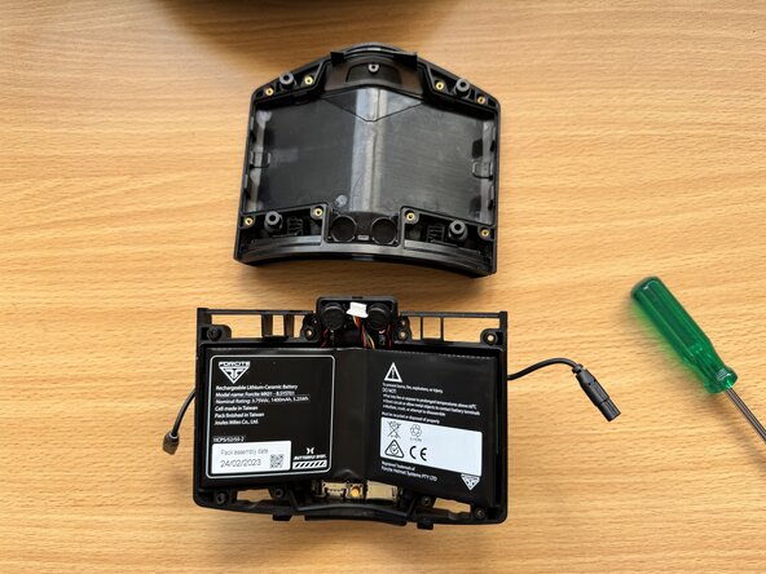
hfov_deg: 71.6
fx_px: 531
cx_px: 383
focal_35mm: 24
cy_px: 287
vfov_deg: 56.8
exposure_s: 1/121
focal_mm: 6.76
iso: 80
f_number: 1.78
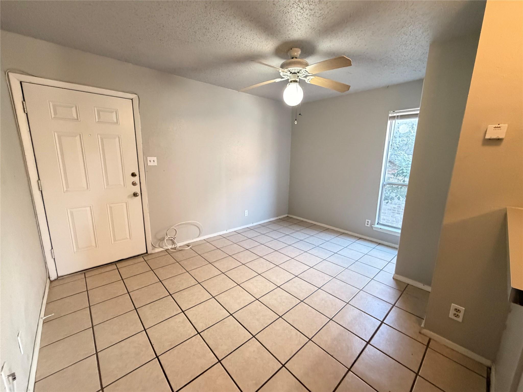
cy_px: 196
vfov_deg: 85.7
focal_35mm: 14
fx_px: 212
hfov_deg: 102.1
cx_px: 262
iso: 640
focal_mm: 2.22
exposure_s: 1/60
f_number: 2.2
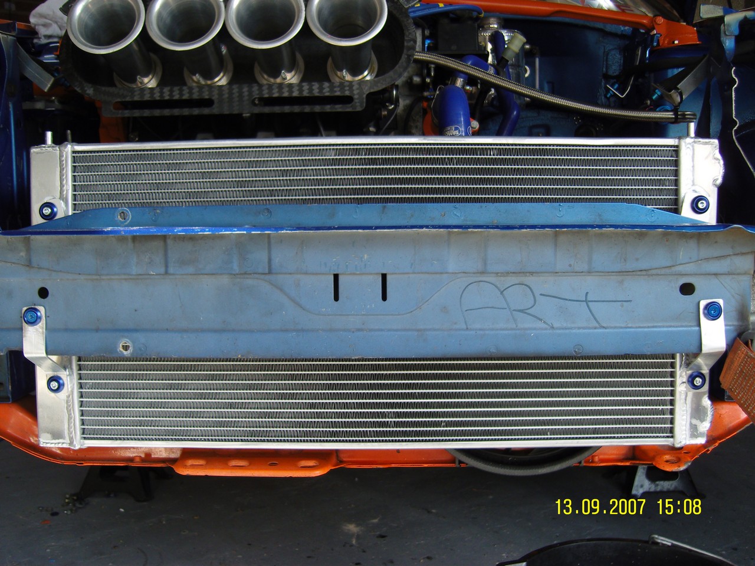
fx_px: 742
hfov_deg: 54.0
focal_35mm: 34
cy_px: 283
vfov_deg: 41.8
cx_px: 378
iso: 100
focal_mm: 7.3
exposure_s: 1/160
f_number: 2.8
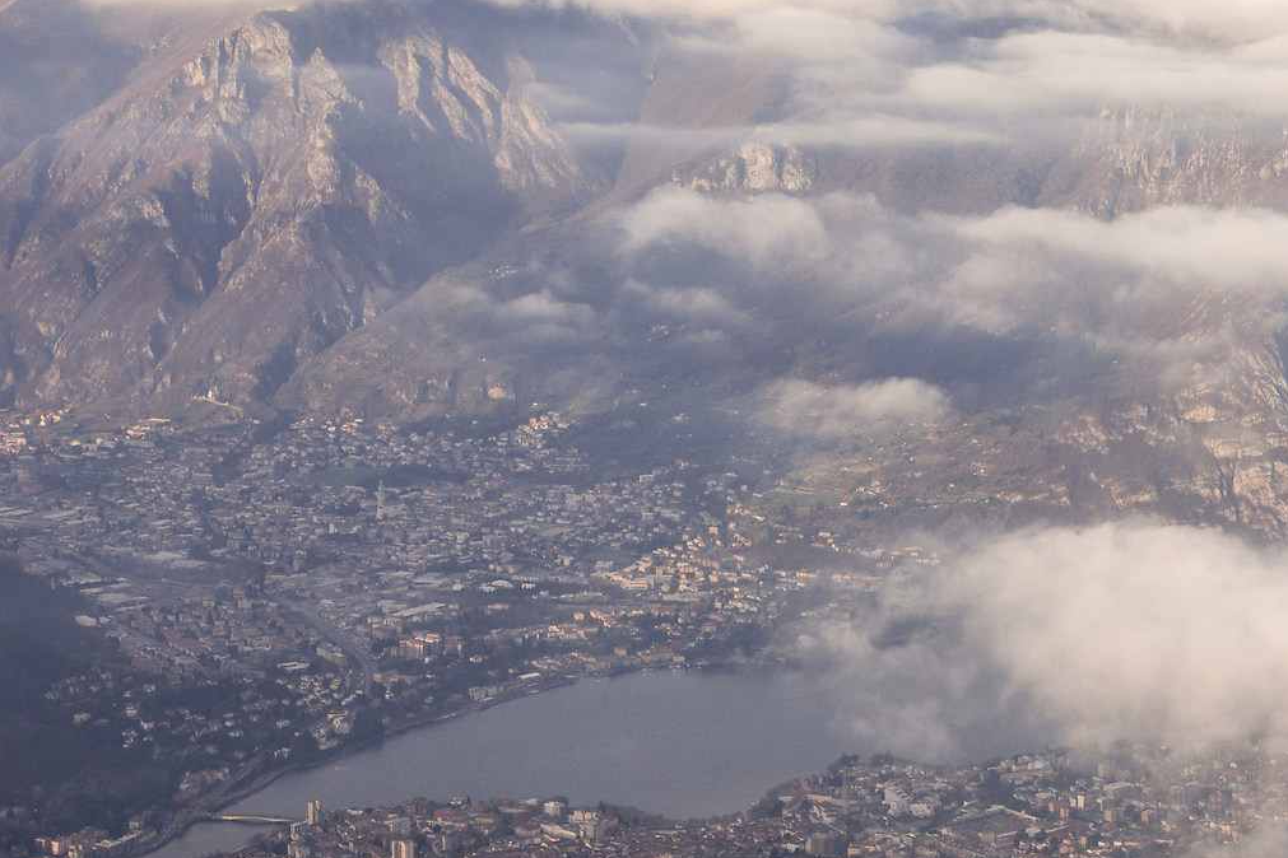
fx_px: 4078
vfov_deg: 12.0
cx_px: 1426
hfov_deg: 17.3
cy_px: 200
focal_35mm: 114
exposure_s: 1/160
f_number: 7.1
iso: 200
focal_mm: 32
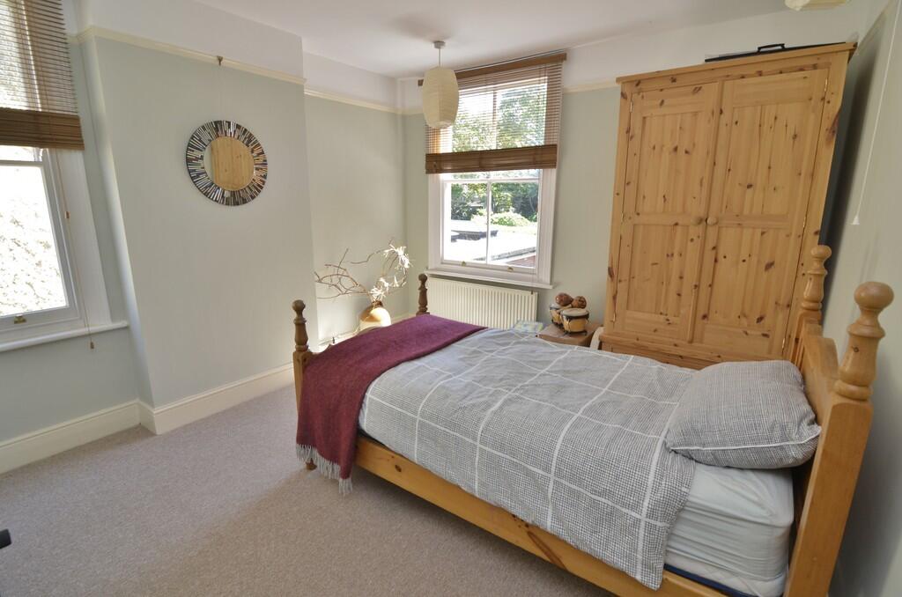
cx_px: 451
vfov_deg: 71.8
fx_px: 413
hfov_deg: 95.1
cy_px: 298
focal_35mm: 16
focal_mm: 11
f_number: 5.6
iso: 400
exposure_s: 1/60
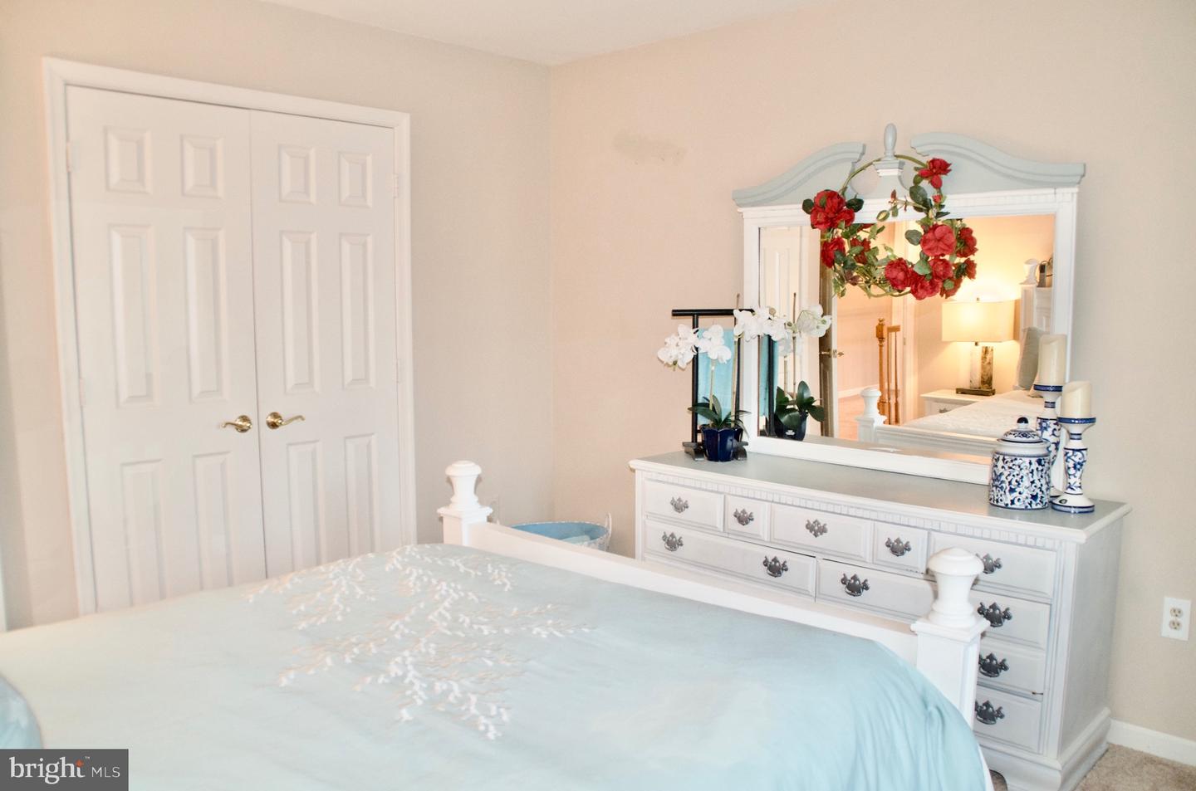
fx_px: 895
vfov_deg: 47.7
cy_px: 396
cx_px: 598
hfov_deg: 67.5
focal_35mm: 27
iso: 1600
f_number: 5.6
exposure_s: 1/60
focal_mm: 18
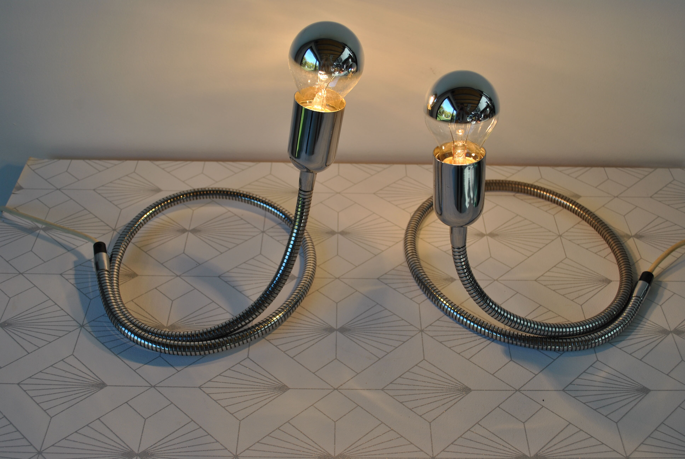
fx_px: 743
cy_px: 230
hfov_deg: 49.5
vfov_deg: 34.3
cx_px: 342
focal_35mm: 39
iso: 100
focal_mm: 26
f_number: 5.6
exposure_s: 1/125
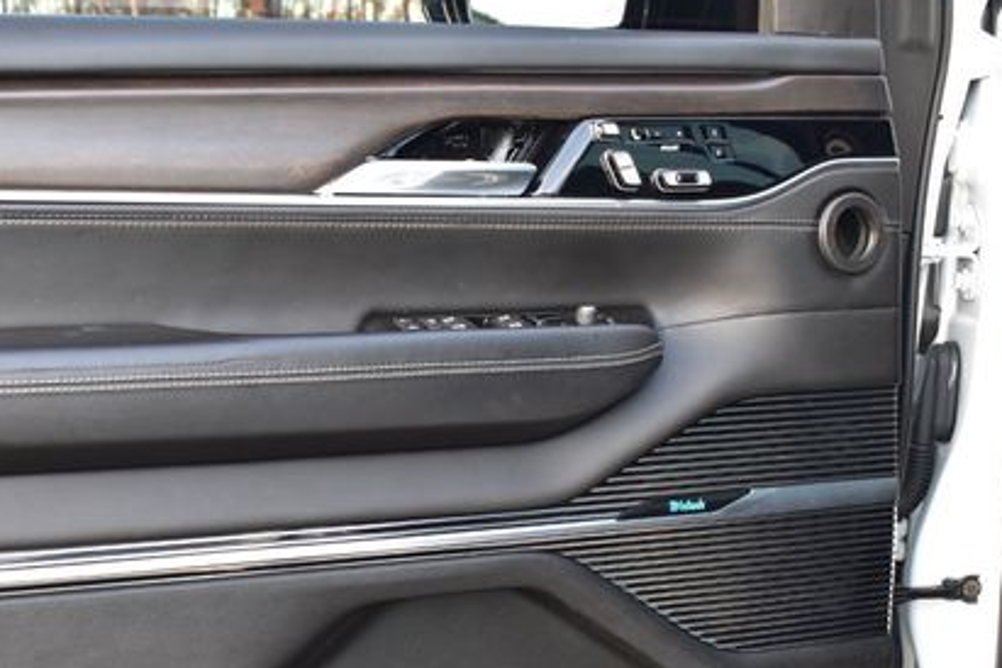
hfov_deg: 35.4
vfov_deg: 24.0
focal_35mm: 56
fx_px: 1559
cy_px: 490
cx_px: 366
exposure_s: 1/15
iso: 560
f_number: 6.3
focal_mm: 24
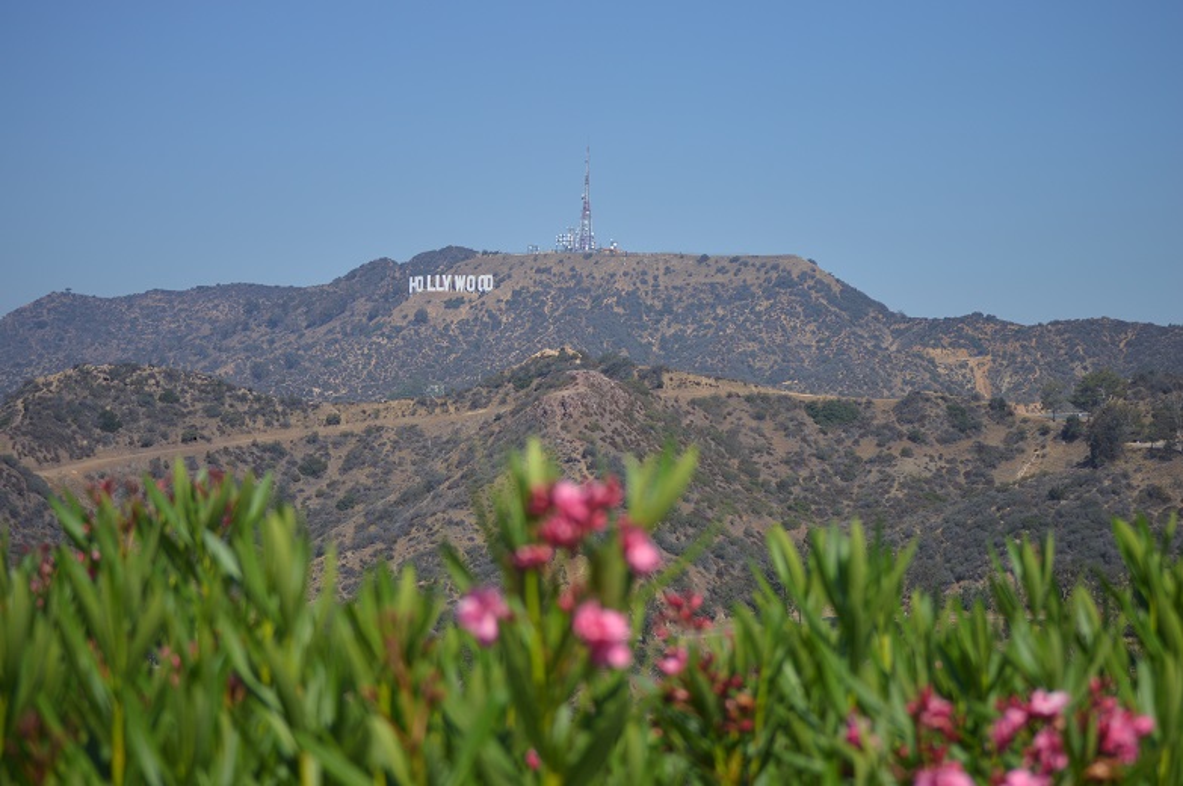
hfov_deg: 24.6
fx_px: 2708
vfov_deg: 16.5
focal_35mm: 82
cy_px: 393
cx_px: 592
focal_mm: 55
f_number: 6.3
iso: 100
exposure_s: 1/1600
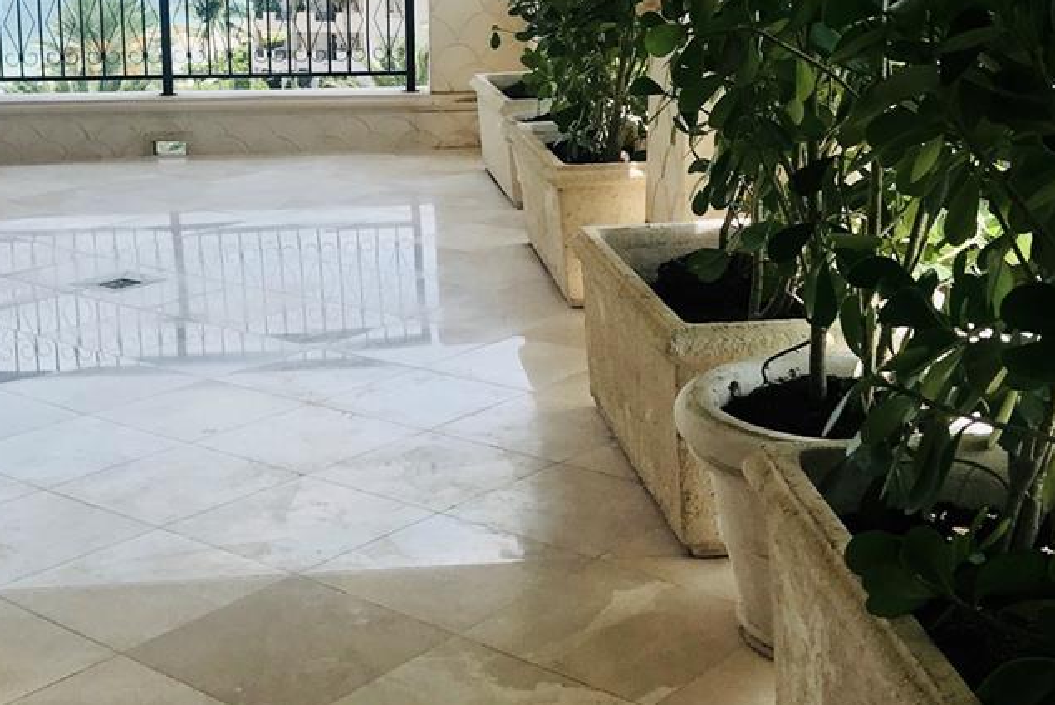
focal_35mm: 55
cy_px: 210
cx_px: 462
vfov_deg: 24.5
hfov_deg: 36.2
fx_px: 1612
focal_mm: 3.99
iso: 20
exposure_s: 1/1100
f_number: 1.8
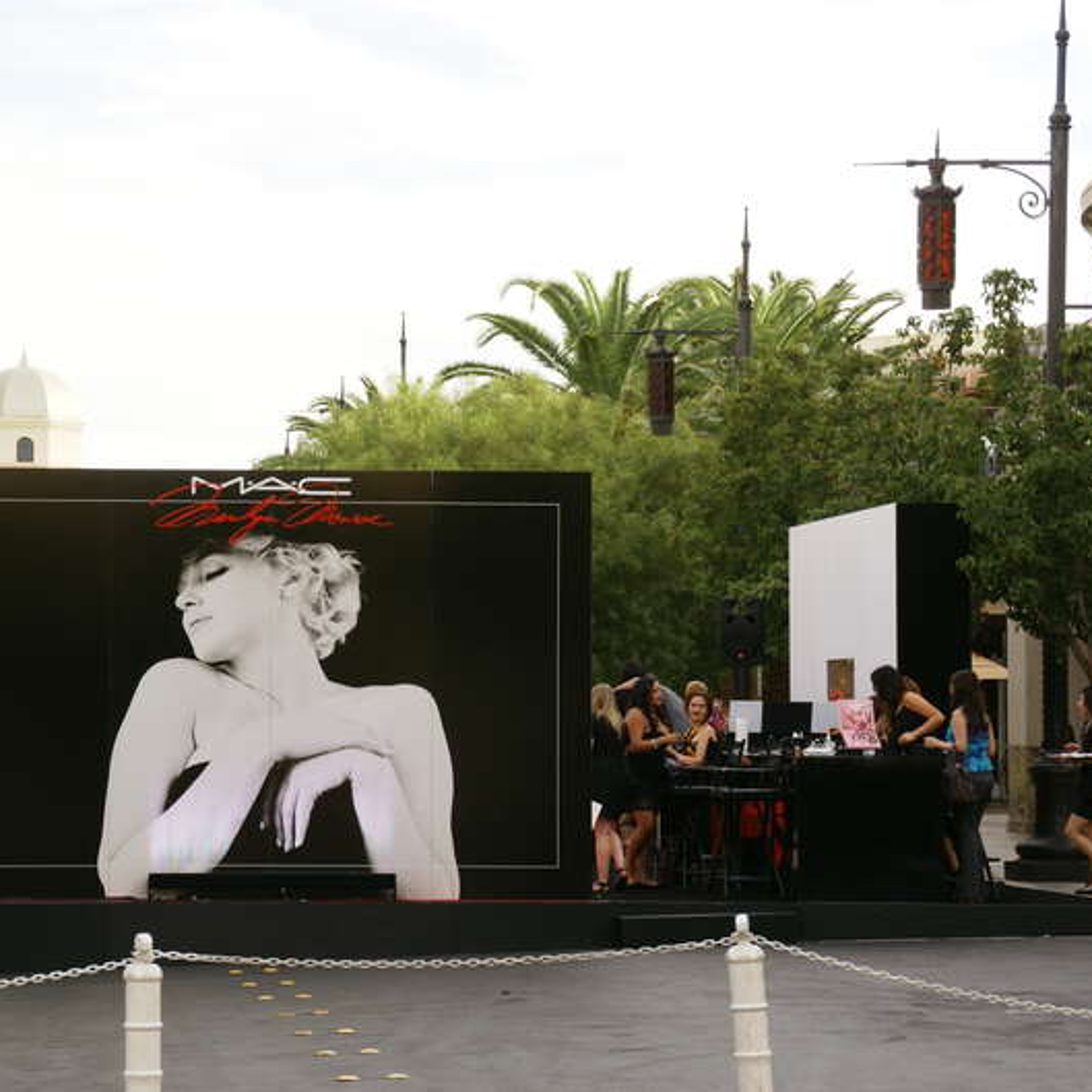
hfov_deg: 12.9
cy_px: 546
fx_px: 4818
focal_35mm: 135
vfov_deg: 12.9
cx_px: 295
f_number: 6.3
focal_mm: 70
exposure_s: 1/160
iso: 100
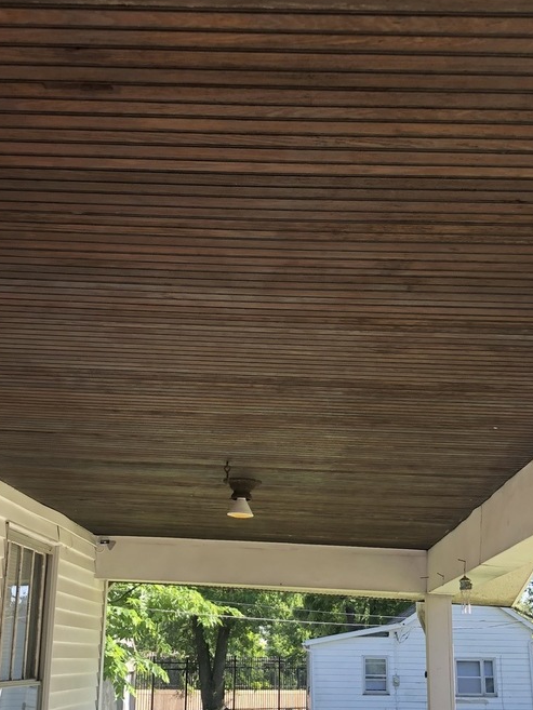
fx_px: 944
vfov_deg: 41.2
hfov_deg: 31.5
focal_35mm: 46
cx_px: 250
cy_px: 377
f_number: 1.8
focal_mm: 3.99
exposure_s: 1/120
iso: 25
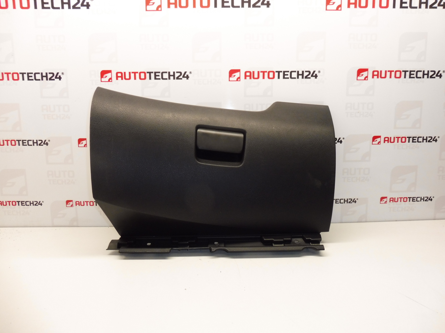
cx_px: 222
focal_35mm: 24
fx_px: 309
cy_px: 166
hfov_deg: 71.6
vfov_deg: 56.8
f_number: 3.5
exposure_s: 1/60
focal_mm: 4.3
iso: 200
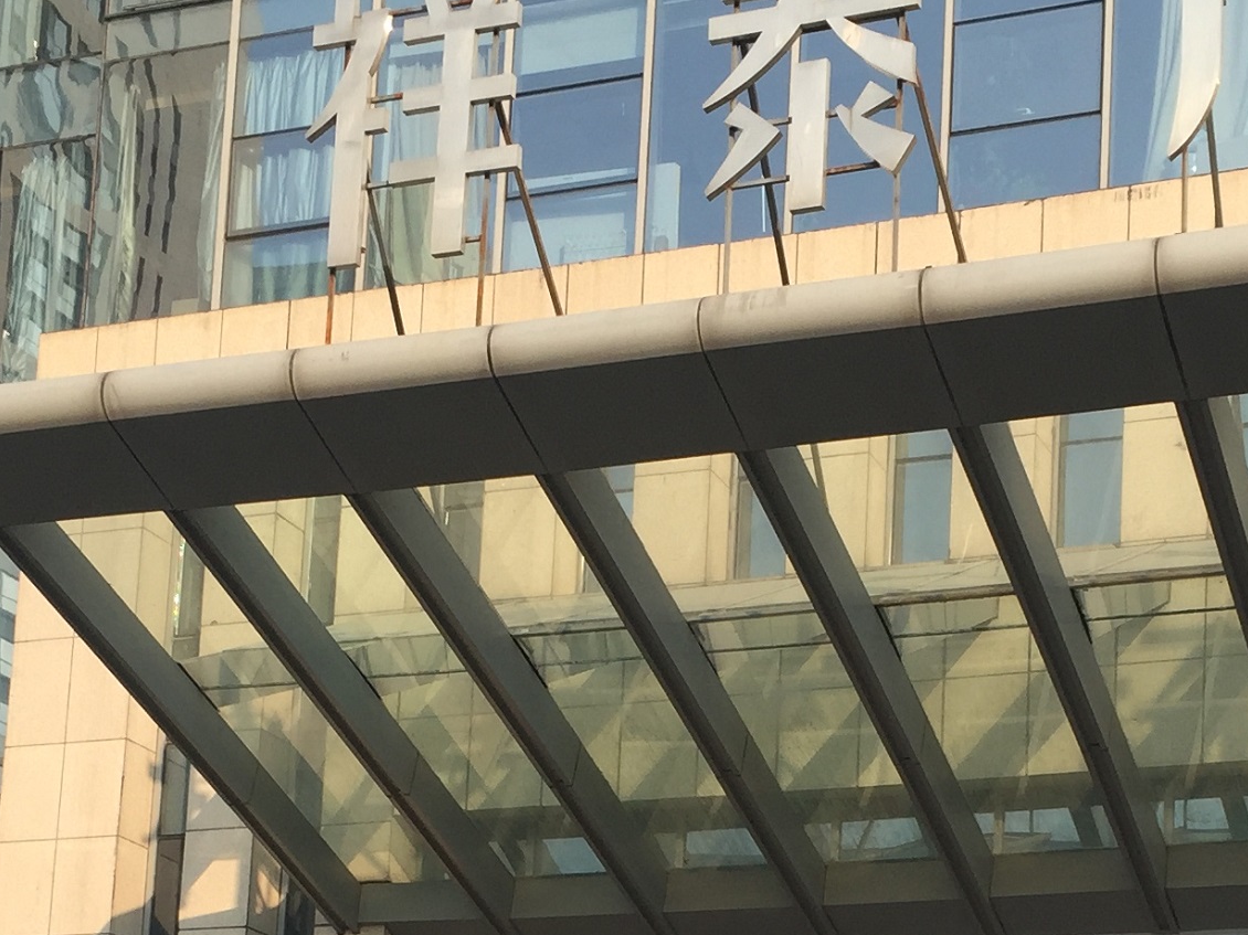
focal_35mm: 77
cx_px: 738
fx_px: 2775
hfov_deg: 25.3
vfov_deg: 18.2
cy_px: 1098
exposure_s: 1/760
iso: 32
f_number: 2.2
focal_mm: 4.15
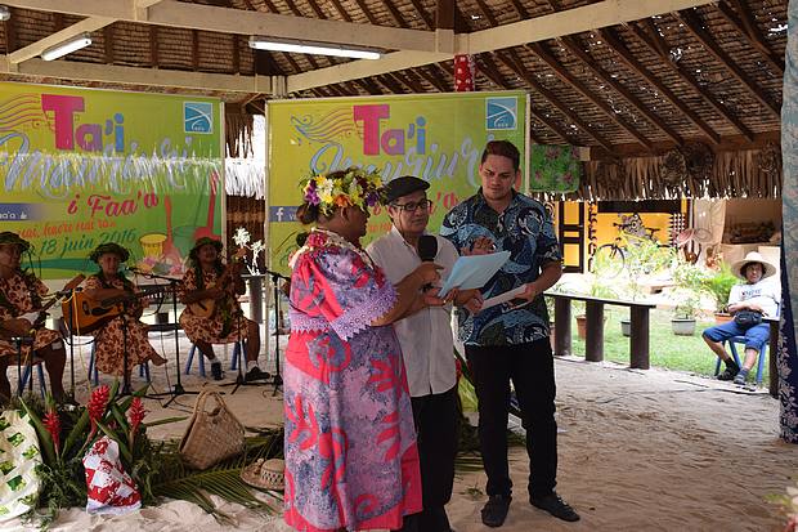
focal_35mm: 48
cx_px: 399
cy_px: 266
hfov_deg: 41.1
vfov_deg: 28.1
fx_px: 1064
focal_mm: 32
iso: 450
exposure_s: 1/125
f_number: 5.6
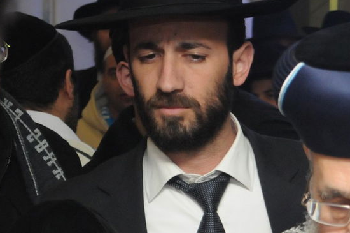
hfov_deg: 10.7
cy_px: 279
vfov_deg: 7.1
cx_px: 380
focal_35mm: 191
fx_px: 1854
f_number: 5.6
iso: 1600
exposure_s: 1/125
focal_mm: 50
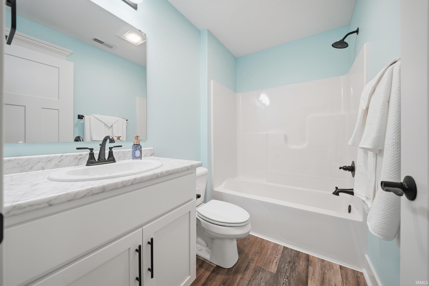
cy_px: 143
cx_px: 214
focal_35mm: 12
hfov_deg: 112.6
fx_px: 143
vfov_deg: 90.0
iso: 100
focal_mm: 12
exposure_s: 1/400
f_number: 4
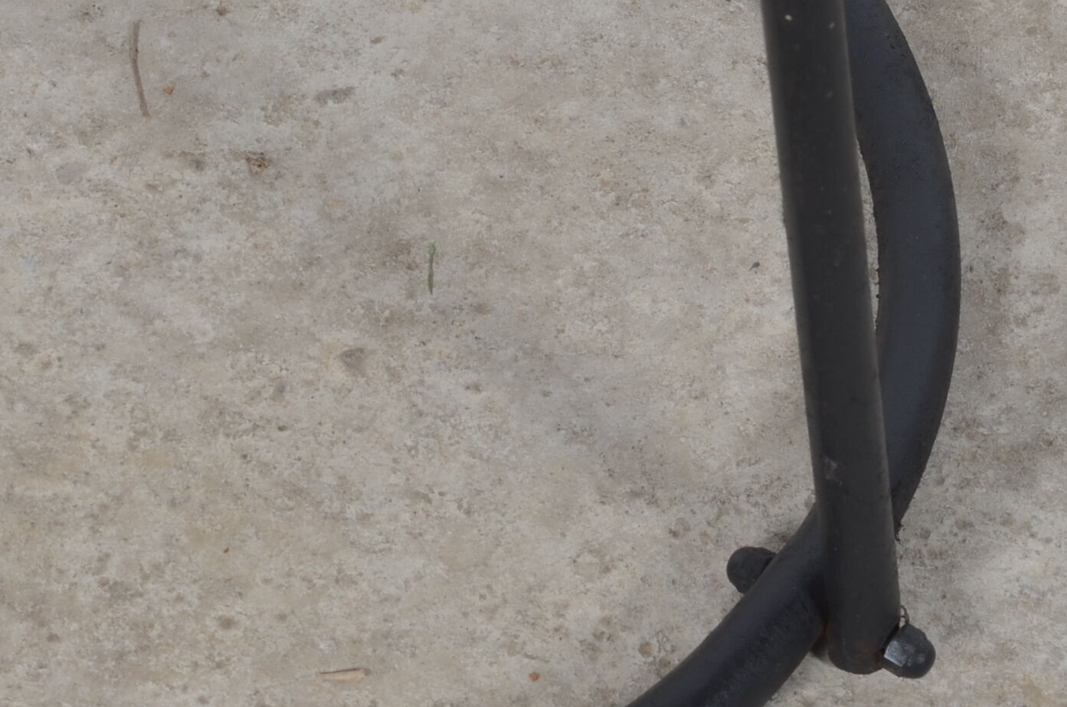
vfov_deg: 6.9
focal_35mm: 199
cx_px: 172
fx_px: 5887
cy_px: 206
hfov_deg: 10.3
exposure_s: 1/125
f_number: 11
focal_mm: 50
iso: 100
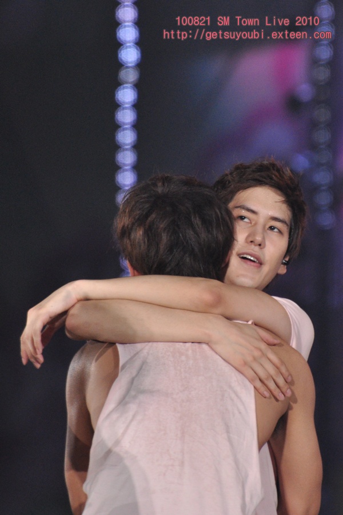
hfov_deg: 3.1
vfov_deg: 4.6
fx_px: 6431
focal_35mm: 450
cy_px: 258
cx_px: 172
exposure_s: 1/80
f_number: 5.6
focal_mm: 300
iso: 1000
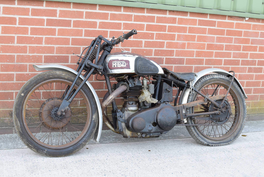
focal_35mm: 52
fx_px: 385
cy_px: 88
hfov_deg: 37.8
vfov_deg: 25.8
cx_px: 132
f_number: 6.3
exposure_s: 1/160
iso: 400
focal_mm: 35
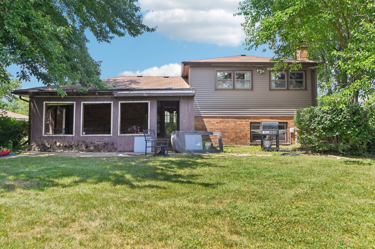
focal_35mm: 30
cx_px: 188
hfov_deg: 62.0
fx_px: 312
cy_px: 124
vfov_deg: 43.5
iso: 400
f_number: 13
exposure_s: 1/160
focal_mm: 30
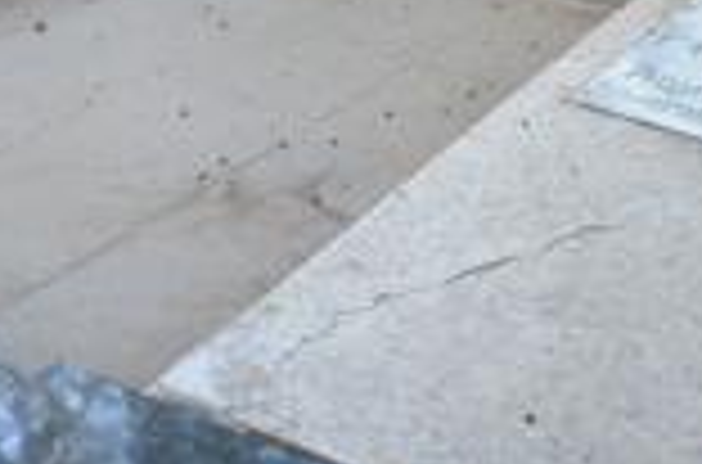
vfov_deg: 17.3
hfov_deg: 26.0
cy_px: 99
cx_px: 270
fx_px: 1516
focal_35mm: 78
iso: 360
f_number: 5.6
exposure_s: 1/40
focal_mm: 18
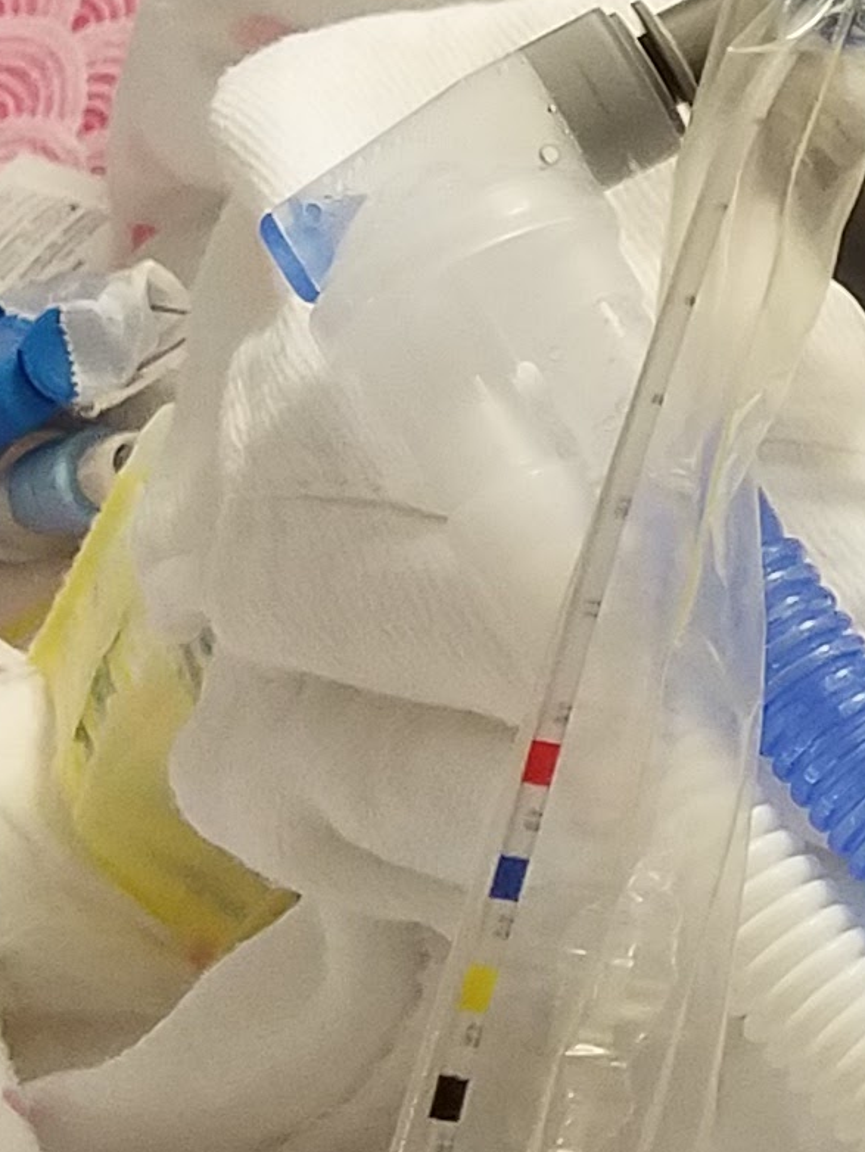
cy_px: 290
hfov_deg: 10.1
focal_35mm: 134
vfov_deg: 14.7
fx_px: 4462
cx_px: 1864
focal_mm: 4.2
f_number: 1.7
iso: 125
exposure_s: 1/24
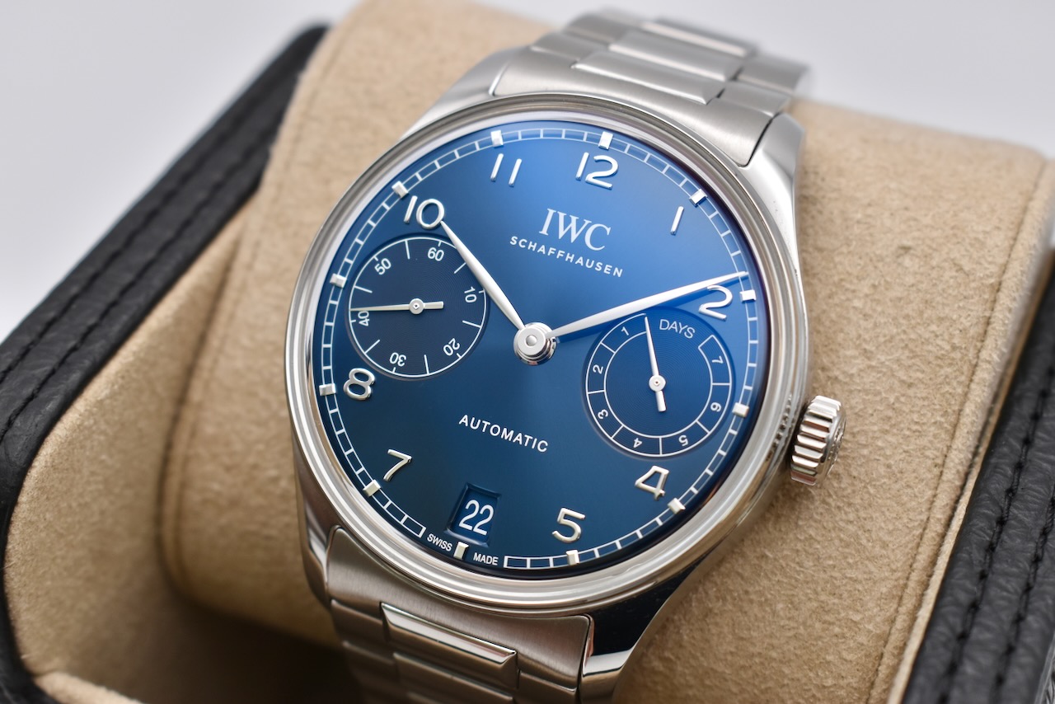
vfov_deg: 20.2
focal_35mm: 68
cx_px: 528
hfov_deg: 29.9
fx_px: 1978
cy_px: 352
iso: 400
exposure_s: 1/125
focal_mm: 45
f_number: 7.1
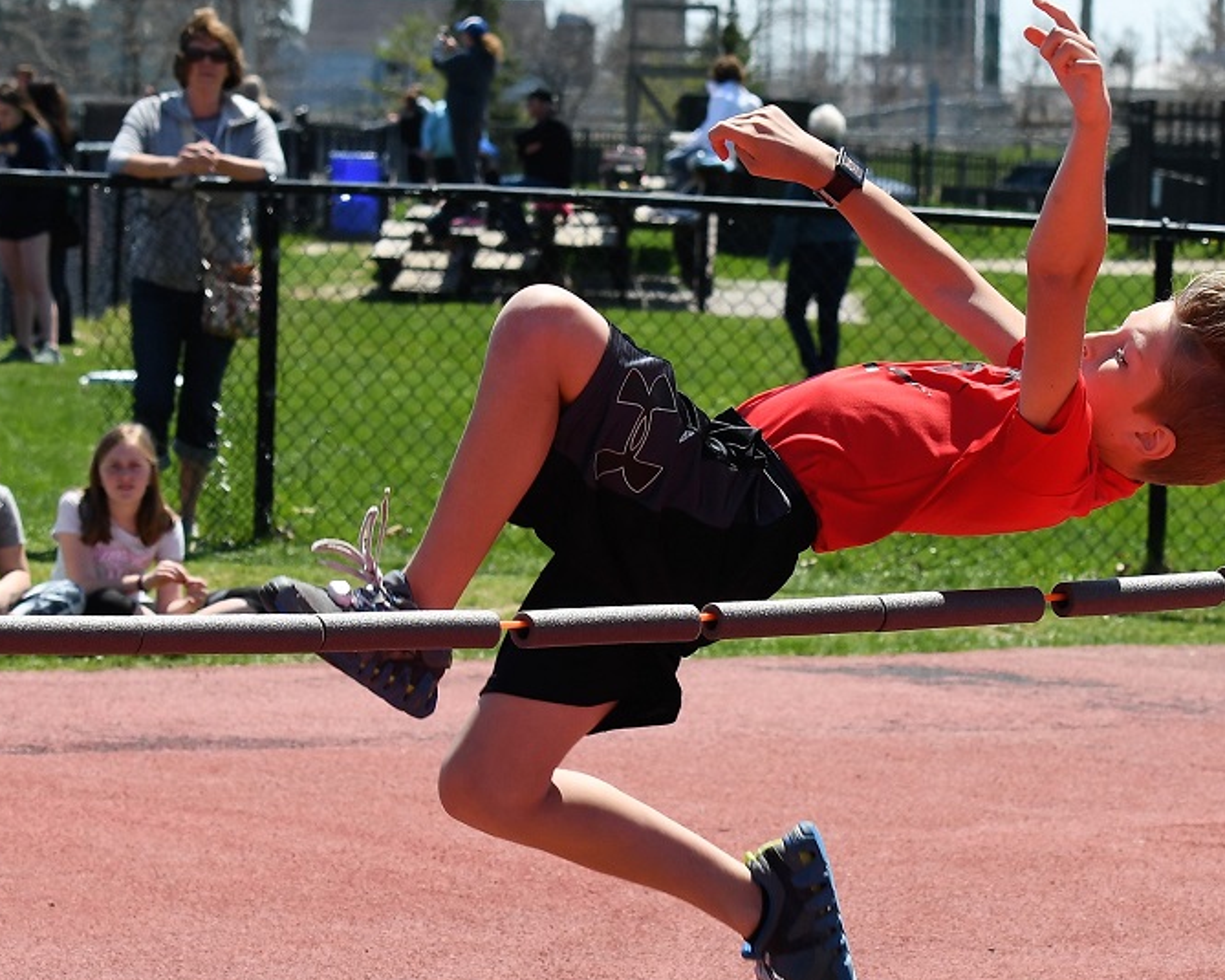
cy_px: 566
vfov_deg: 10.4
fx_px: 5365
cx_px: 805
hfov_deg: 13.0
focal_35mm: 148
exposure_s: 1/1000
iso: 320
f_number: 7.1
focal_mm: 70
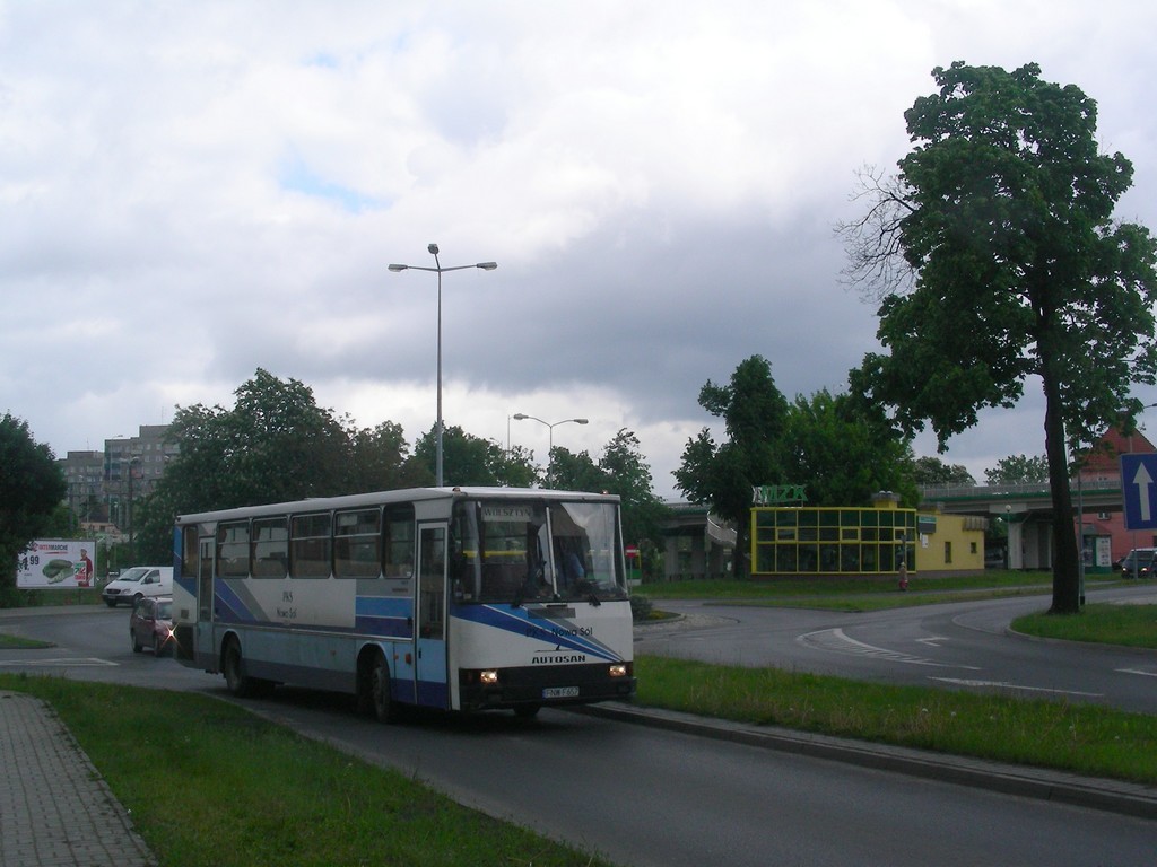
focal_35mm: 44
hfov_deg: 42.9
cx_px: 578
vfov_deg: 32.9
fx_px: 1471
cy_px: 434
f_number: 5.6
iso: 50
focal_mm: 7.4
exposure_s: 1/326
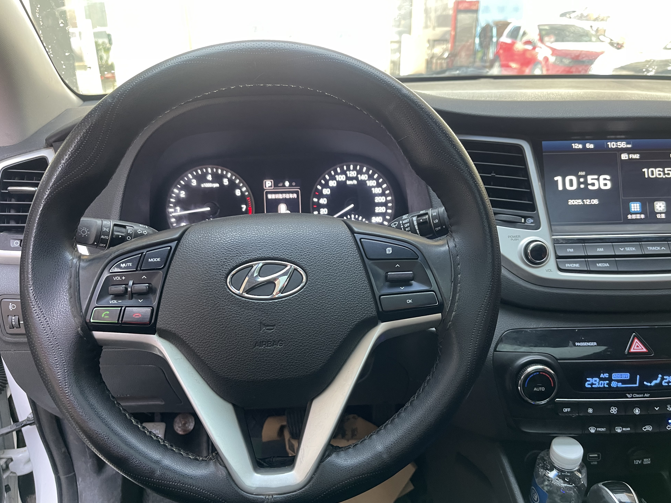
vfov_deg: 51.3
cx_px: 341
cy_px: 259
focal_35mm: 27
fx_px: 523
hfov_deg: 65.3
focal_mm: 5.1
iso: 200
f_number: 1.6
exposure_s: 1/50
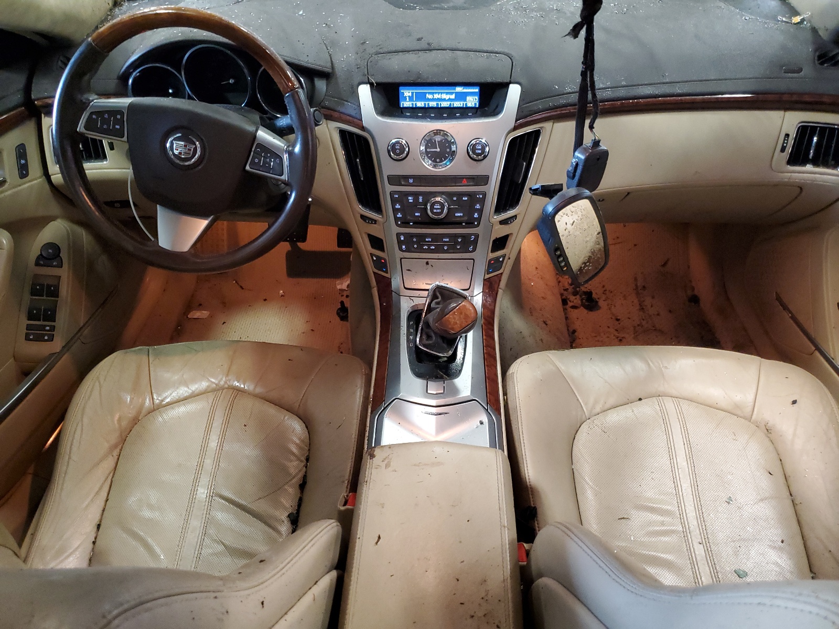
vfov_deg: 53.1
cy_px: 314
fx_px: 630
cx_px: 420
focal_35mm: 26
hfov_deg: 67.3
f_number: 1.5
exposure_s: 1/24
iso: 332
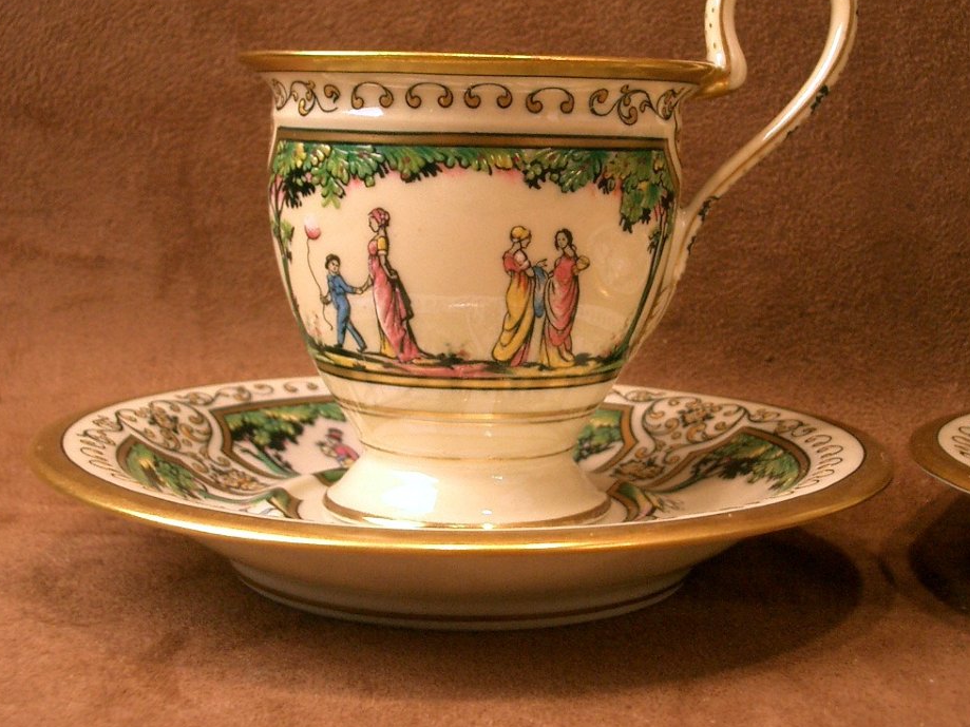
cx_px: 519
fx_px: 1793
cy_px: 294
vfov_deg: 22.9
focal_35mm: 64
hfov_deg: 30.3
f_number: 3.1
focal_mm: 8.2
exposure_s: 1/40
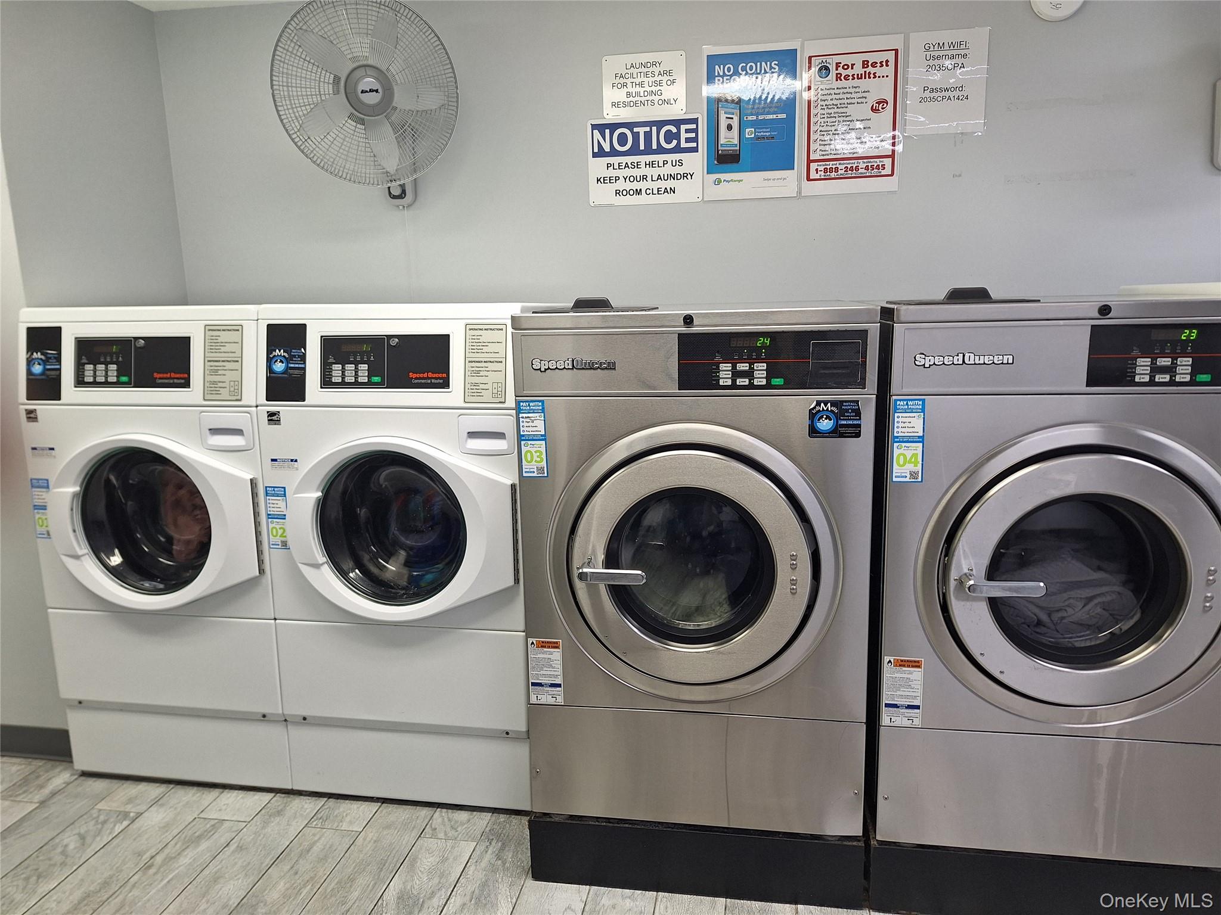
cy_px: 458
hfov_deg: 73.9
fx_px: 811
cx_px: 610
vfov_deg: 58.9
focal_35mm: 23
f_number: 1.8
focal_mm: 5.54
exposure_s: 1/40
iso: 50
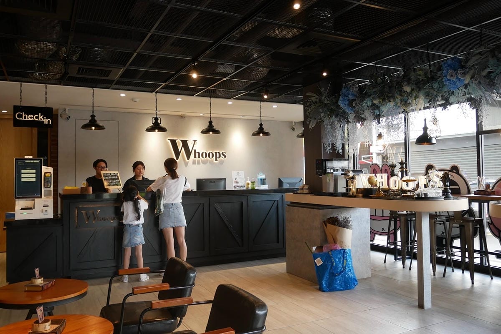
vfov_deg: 45.0
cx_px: 250
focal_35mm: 29
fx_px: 404
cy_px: 167
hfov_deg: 63.6
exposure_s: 1/60
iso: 400
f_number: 3.7
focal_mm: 14
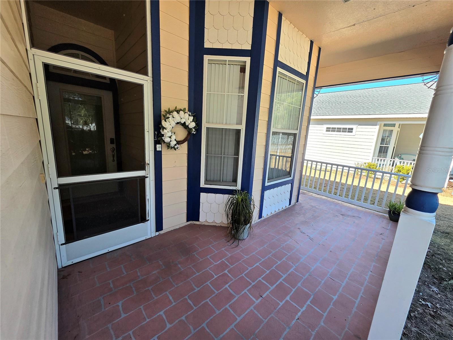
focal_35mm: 13
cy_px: 170
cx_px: 226
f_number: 1.9
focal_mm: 2.2
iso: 40
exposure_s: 1/435
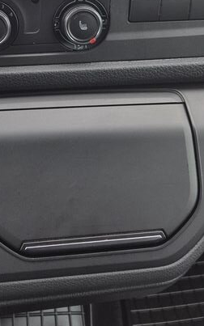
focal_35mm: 62
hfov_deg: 20.5
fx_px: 551
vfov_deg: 29.3
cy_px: -44
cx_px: 20
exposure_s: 1/180
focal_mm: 5.4
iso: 40
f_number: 1.8
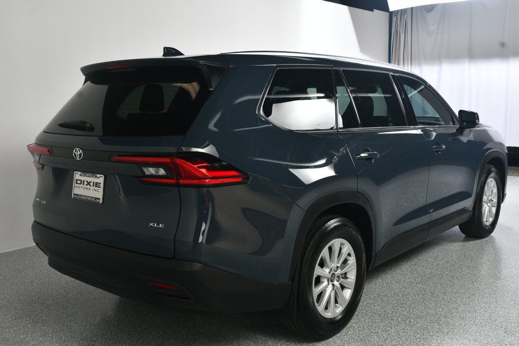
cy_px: 173
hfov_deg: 53.1
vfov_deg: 36.8
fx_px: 519
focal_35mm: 36
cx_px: 260
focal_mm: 24
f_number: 10
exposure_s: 1/160
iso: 100
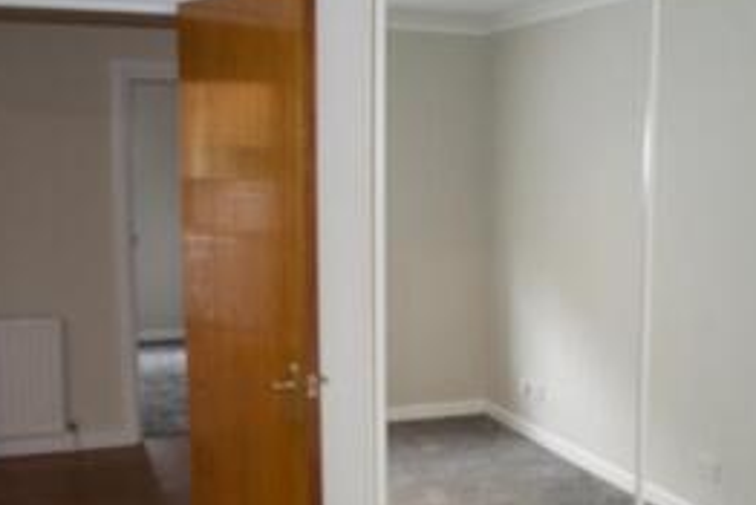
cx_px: 600
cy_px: 328
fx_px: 1030
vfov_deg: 27.4
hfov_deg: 38.8
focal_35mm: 49
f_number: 3.5
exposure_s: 1/60
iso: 400
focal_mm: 18
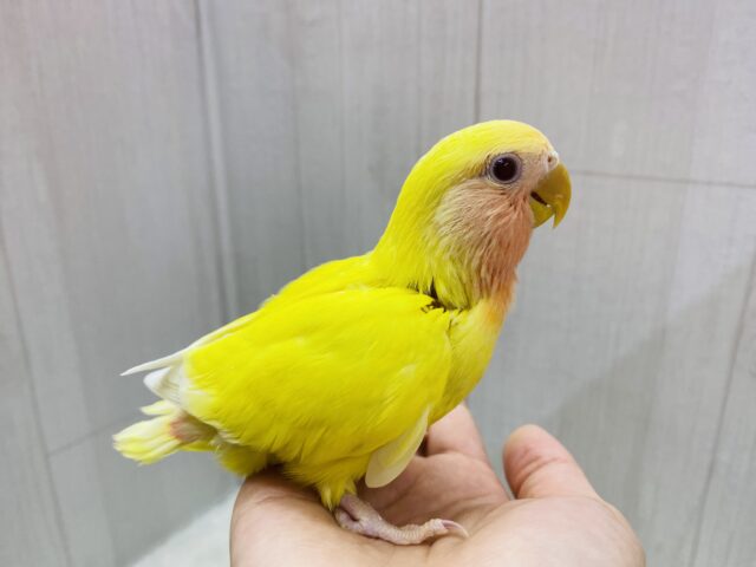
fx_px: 546
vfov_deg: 54.9
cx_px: 378
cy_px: 284
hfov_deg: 69.4
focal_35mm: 25
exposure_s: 1/100
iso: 80
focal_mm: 4.25
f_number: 1.8
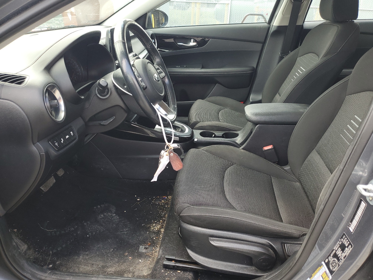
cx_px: 186
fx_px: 280
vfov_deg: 53.1
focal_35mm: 26
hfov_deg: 67.3
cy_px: 140
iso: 50
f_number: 1.5
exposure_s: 1/208
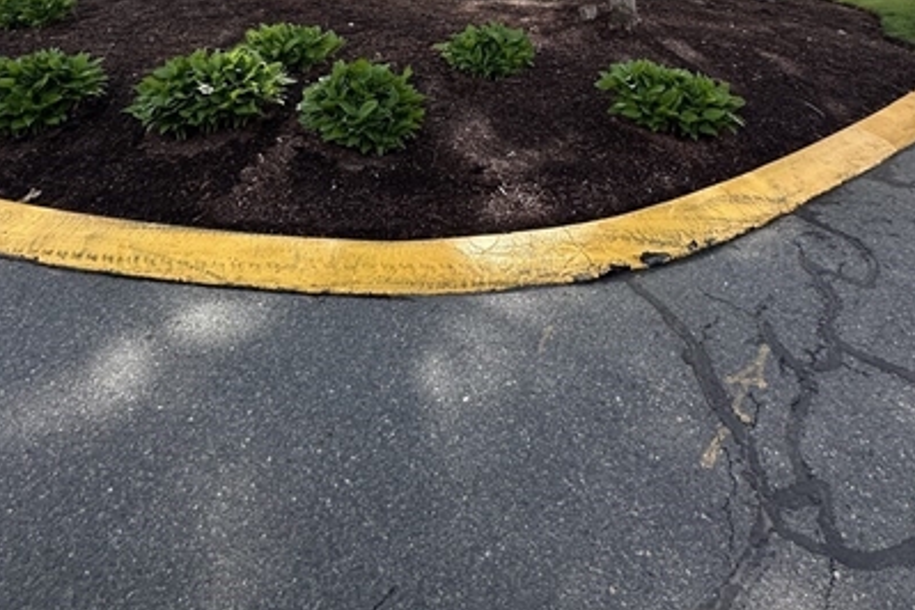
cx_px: 463
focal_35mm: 28
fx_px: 712
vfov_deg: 33.4
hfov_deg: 65.5
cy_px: -190
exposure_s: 1/596
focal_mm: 2.22
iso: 40
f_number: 2.2
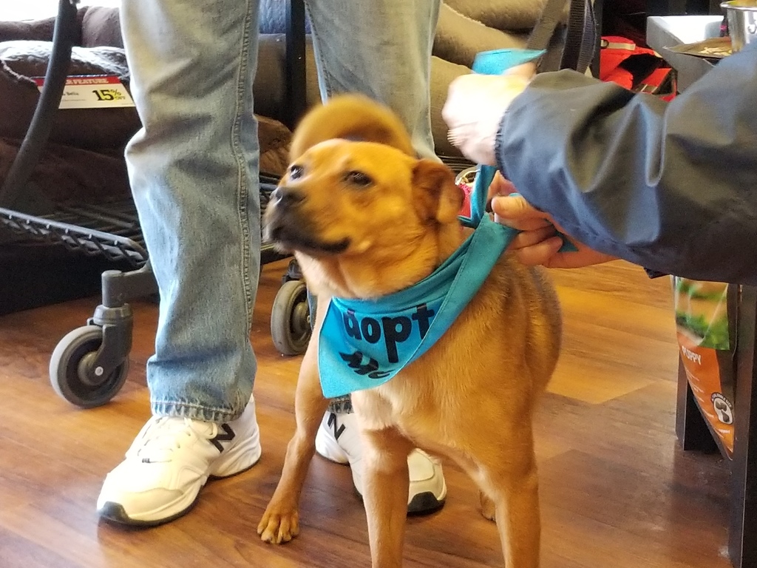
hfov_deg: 67.3
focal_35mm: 26
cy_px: 284
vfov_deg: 53.1
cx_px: 378
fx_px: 569
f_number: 1.7
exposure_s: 1/60
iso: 250
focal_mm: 4.25
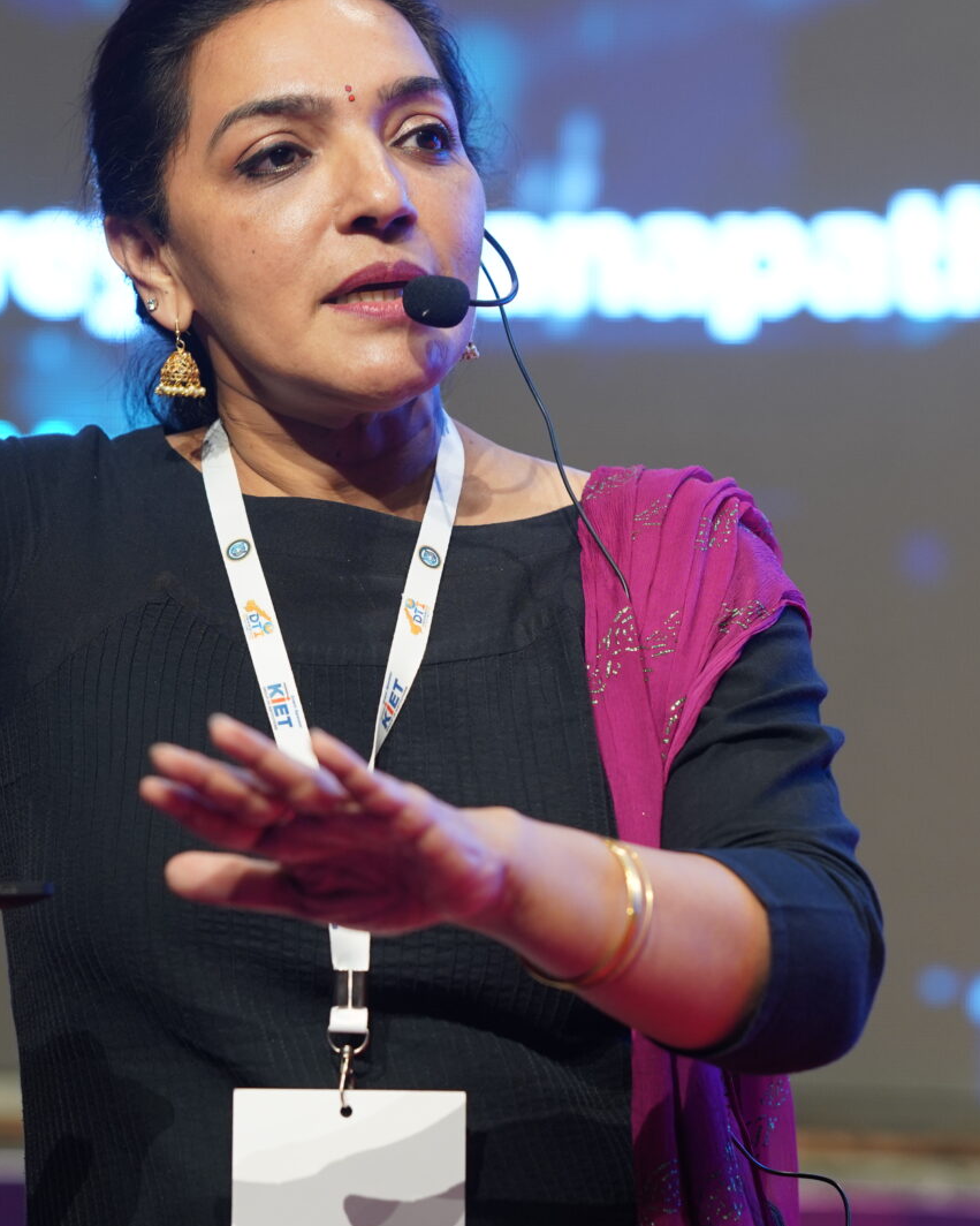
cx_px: 366
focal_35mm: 192
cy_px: 522
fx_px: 6962
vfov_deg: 10.1
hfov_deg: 8.0
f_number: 2.2
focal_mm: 85
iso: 500
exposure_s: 1/125
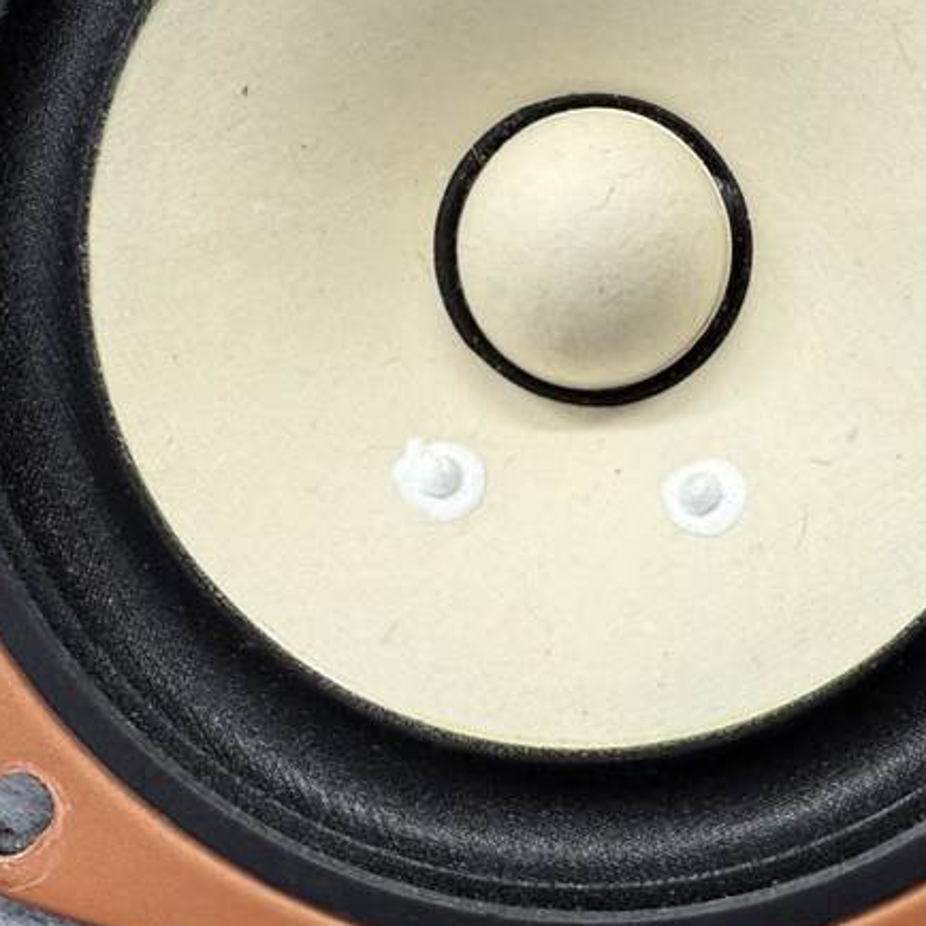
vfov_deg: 33.1
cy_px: 196
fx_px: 1513
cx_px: 760
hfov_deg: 32.9
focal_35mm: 50
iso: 160
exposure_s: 1/100
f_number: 2.2
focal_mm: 2.22
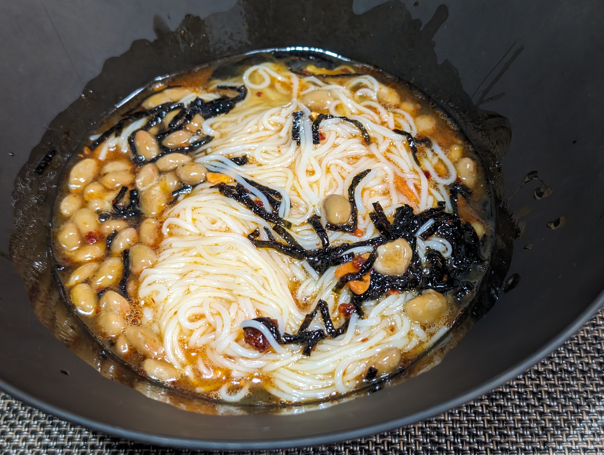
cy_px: 228
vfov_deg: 29.7
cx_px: 302
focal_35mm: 49
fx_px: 856
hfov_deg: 38.9
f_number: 1.68
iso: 359
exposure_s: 1/30.2
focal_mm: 6.9
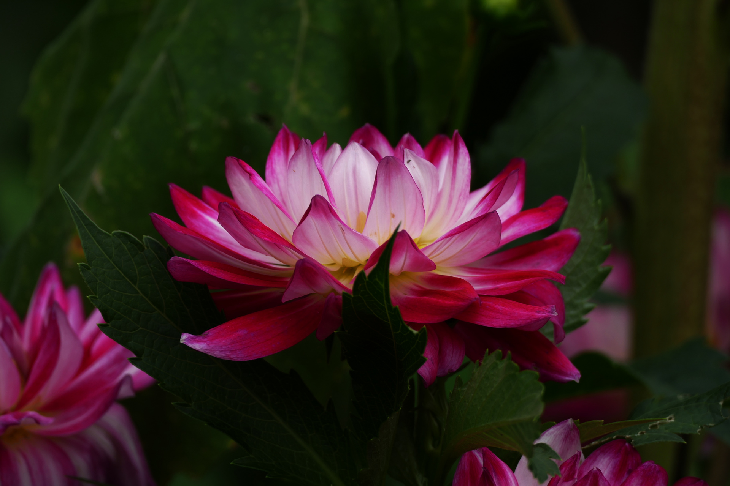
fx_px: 8110
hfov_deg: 5.2
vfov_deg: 3.4
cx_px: 365
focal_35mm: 400
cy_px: 243
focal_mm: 146
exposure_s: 1/250
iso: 125
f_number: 4
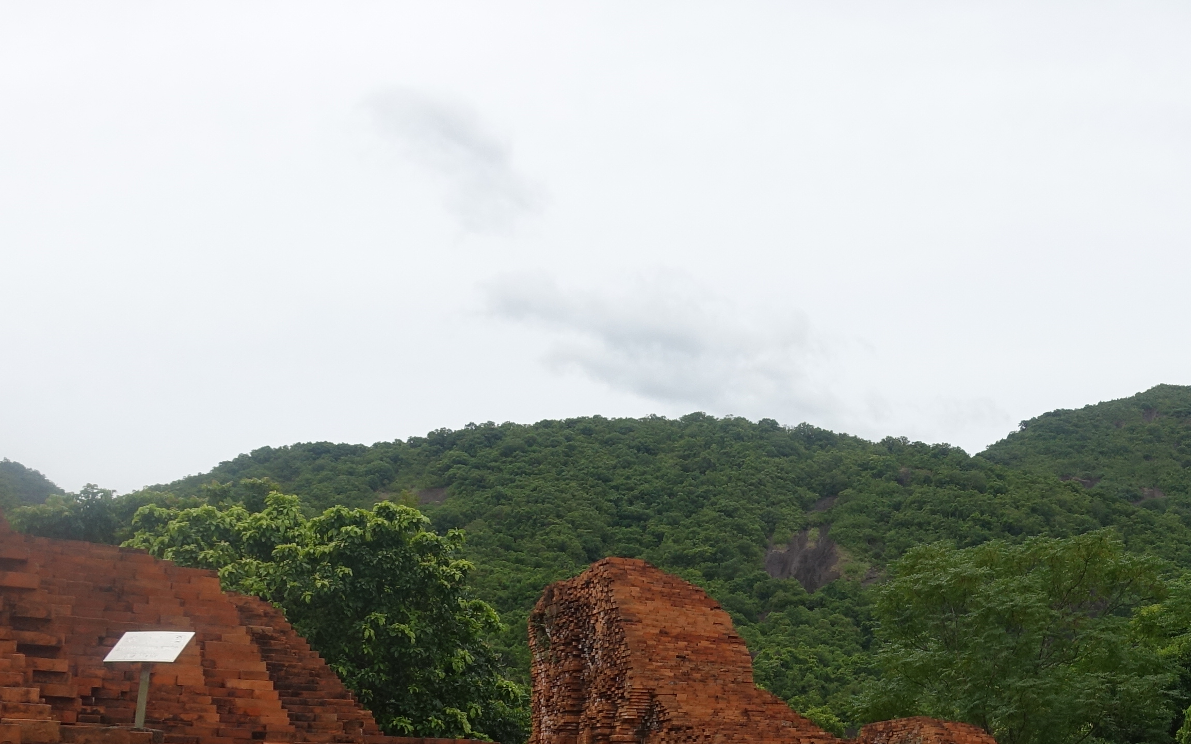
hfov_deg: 33.6
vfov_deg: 22.0
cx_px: 1024
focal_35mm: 58
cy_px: 618
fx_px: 1882
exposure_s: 1/500
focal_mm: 8.8
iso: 125
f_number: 5.6
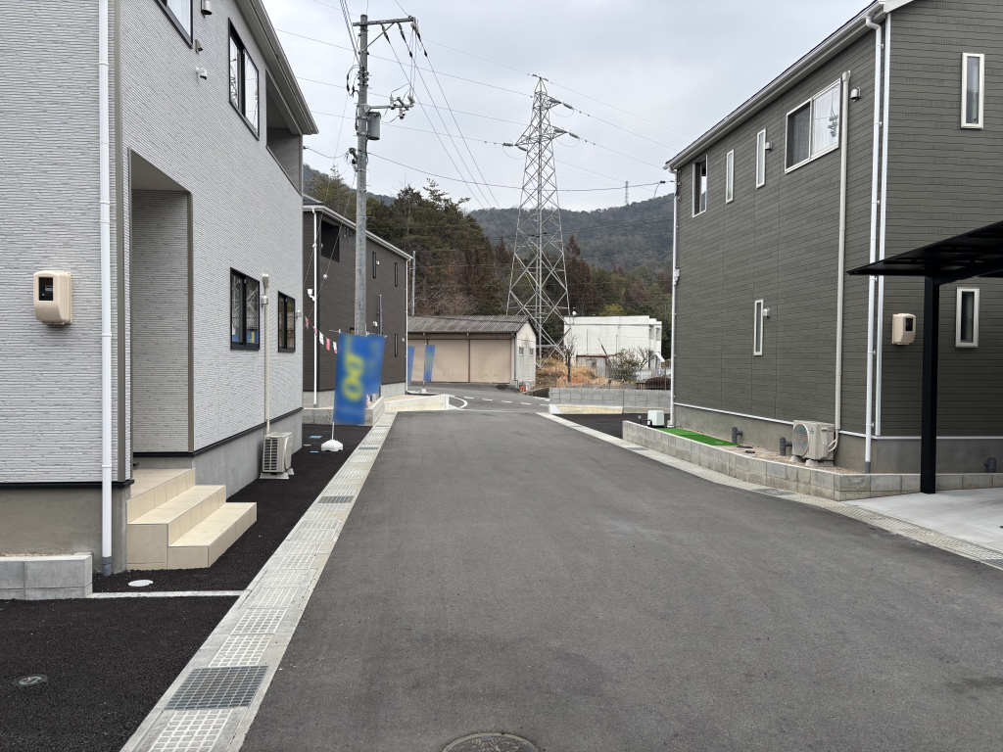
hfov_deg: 67.3
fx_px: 753
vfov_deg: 53.1
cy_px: 376
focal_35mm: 26
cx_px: 502
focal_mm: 5.96
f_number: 1.6
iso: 50
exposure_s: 1/918
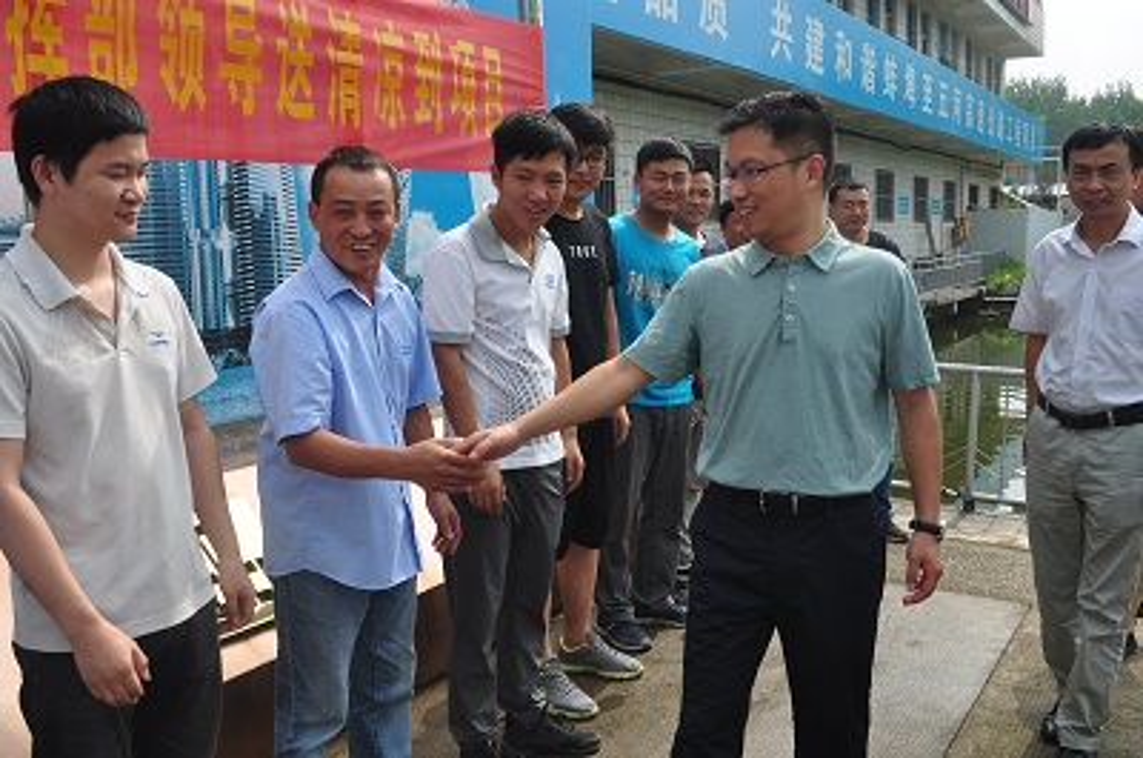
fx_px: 1046
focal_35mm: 33
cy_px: 379
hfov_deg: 57.3
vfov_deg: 39.8
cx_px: 572
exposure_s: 1/250
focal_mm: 22
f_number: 10
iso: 200
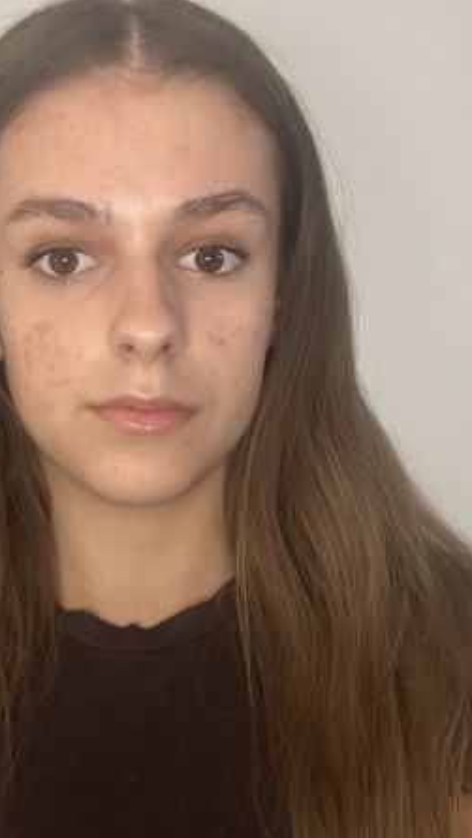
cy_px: 413
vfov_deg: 46.4
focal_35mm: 44
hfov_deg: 26.9
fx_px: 979
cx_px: 147
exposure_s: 1/50
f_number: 1.9
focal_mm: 2.69
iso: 250
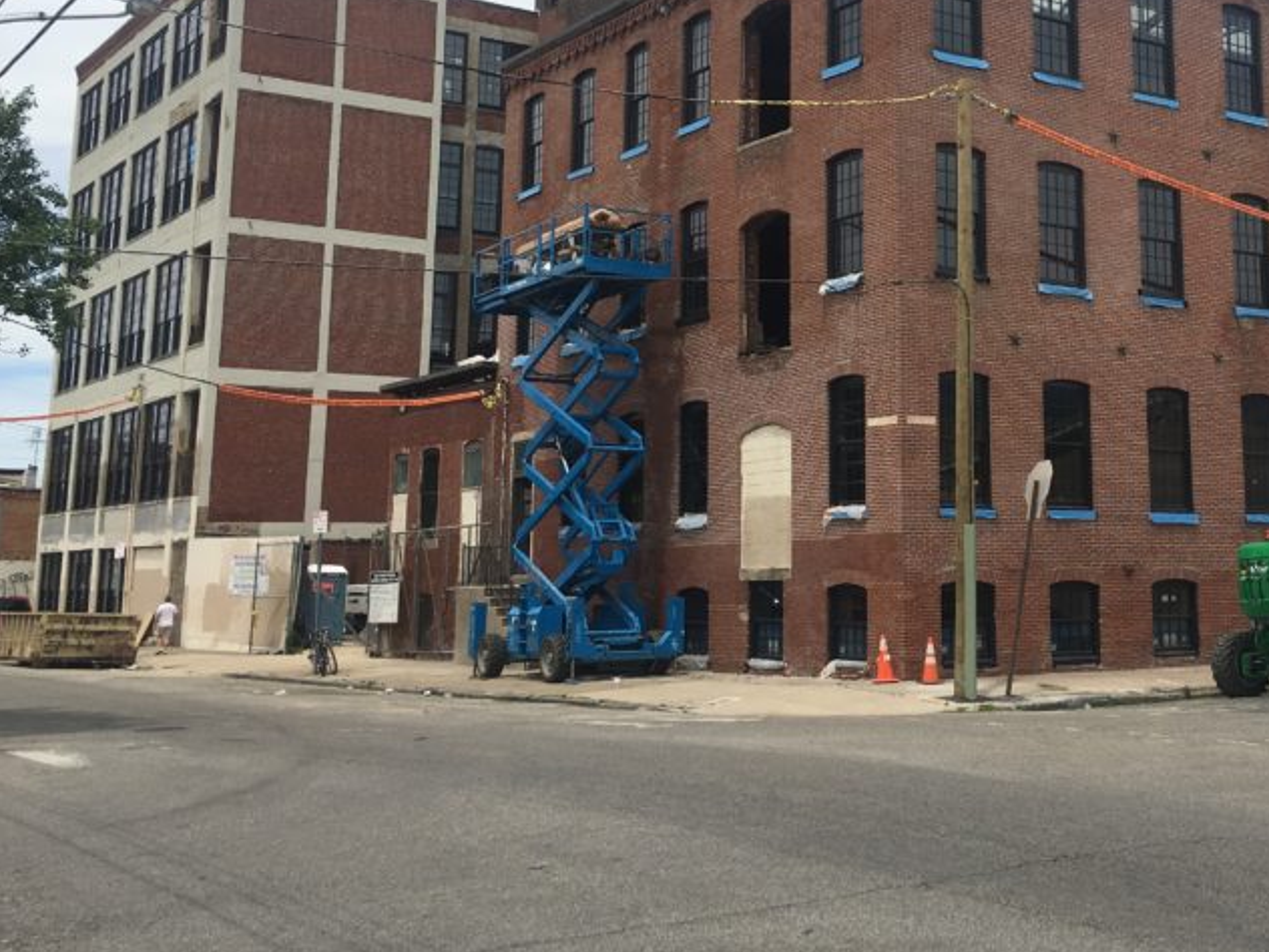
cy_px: 229
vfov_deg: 30.3
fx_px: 1723
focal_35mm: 47
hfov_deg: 39.5
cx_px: 928
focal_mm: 4.15
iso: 25
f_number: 2.2
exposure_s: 1/2198
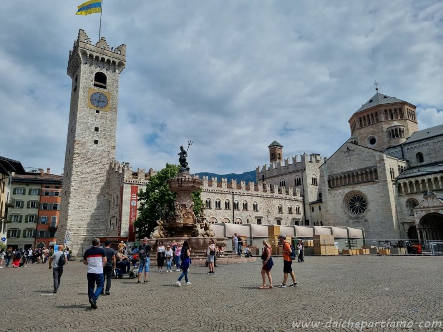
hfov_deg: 67.3
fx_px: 333
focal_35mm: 26
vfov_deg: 53.1
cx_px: 222
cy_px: 166
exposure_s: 1/5920
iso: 50
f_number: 1.8
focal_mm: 5.4
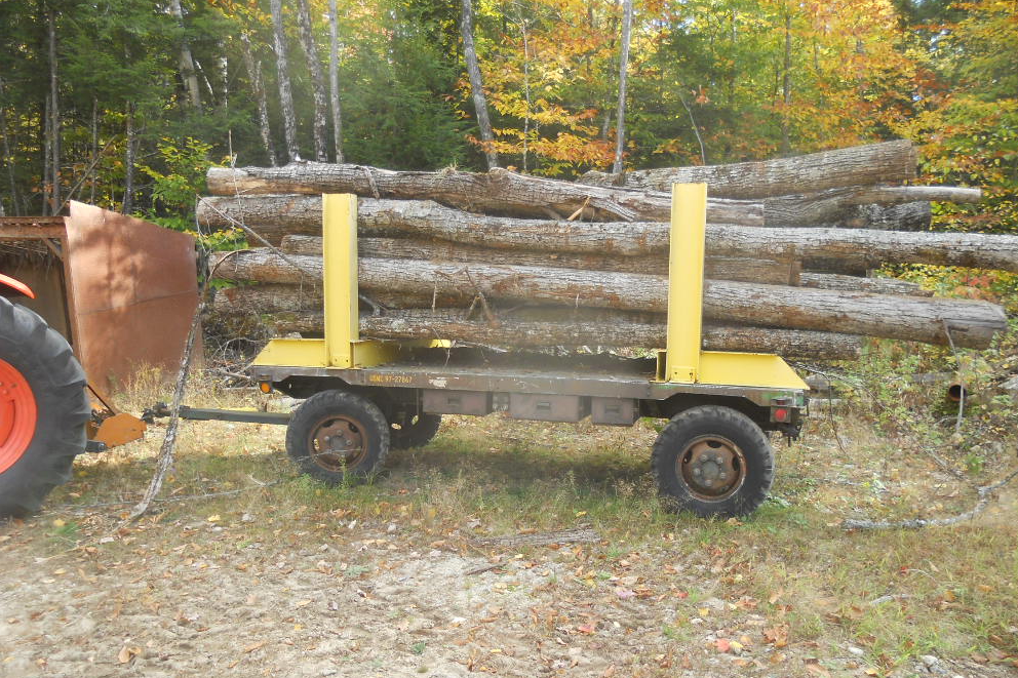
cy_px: 364
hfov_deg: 63.7
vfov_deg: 44.9
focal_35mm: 29
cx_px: 524
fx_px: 820
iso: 80
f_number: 3.2
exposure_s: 1/80
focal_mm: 4.9
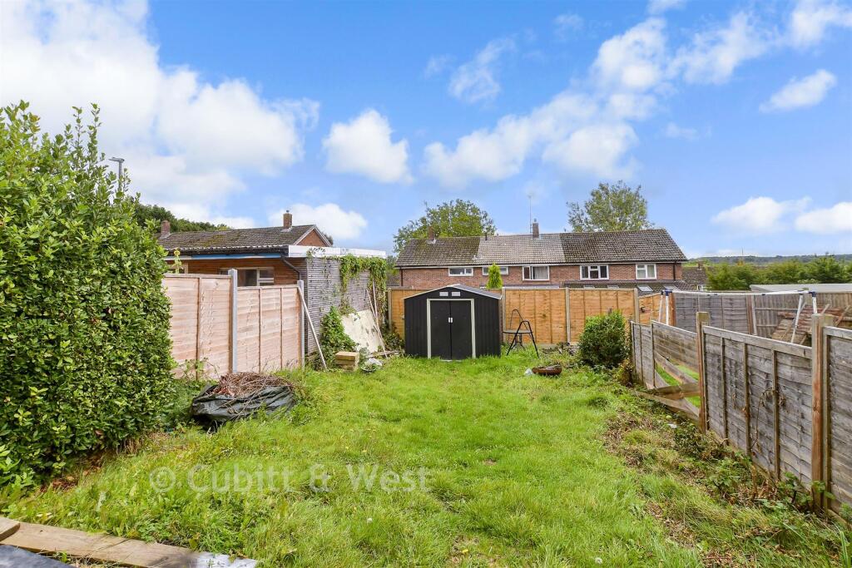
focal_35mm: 15
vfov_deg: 77.3
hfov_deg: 100.4
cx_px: 426
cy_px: 284
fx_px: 355
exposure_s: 1/125
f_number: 8
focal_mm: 10
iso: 160
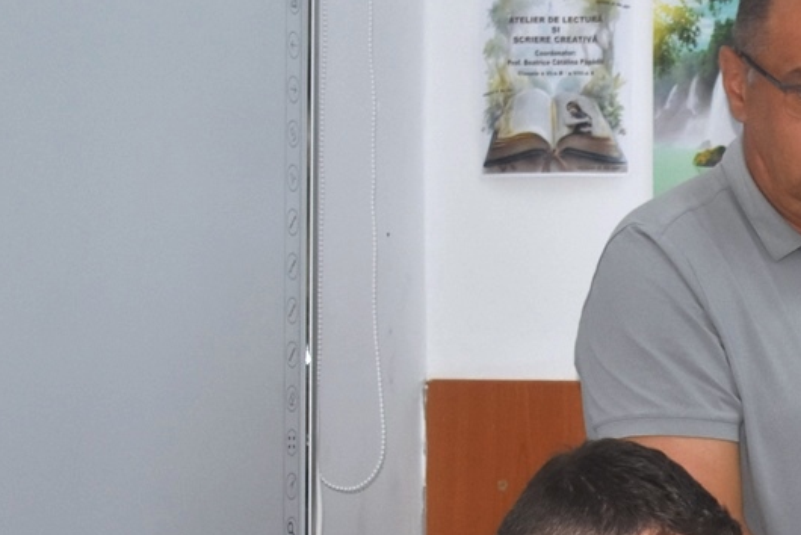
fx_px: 3094
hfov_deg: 14.0
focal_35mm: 139
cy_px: 601
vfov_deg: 9.8
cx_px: 1121
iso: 800
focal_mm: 32
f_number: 4.5
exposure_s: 1/125
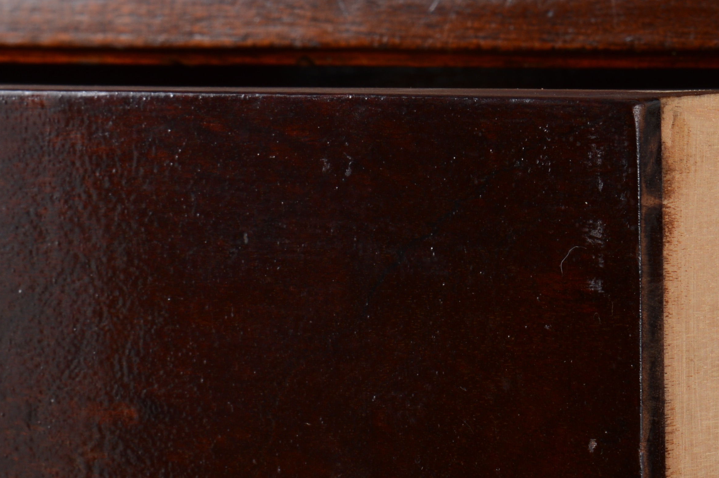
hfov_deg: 10.7
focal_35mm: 192
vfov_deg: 7.1
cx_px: 624
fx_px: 3831
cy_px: 411
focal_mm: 50
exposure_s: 1/125
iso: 100
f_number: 14
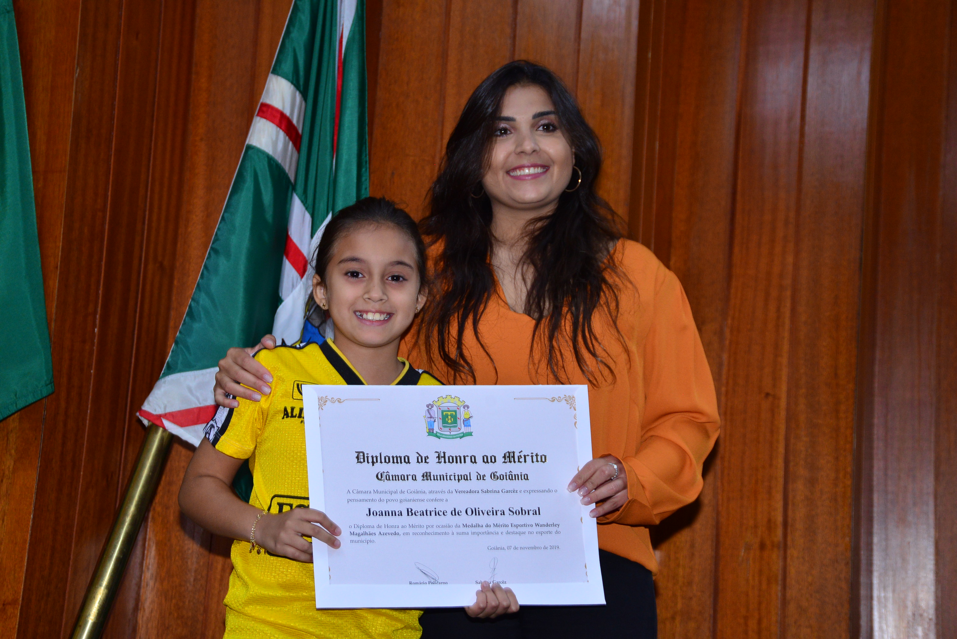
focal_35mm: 75
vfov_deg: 18.2
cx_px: 478
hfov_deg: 27.0
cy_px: 320
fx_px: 1994
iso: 1600
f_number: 5.3
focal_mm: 75
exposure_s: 1/100
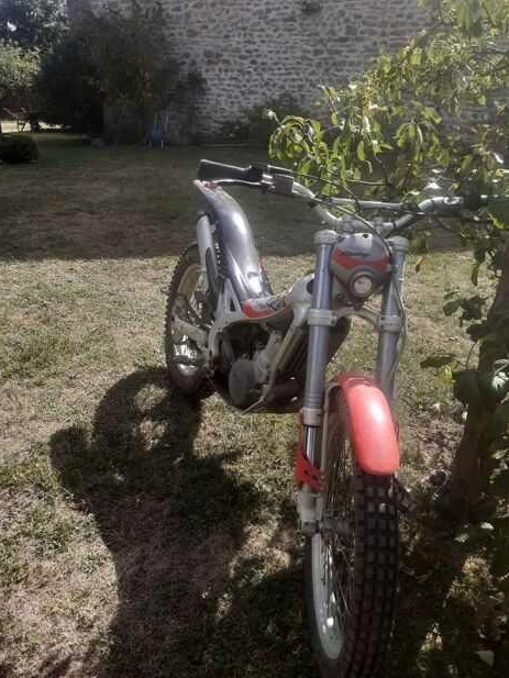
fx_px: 549
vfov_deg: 63.4
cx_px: 258
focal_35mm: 28
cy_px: 335
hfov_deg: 49.8
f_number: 1.9
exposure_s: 1/711
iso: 40
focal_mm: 3.6
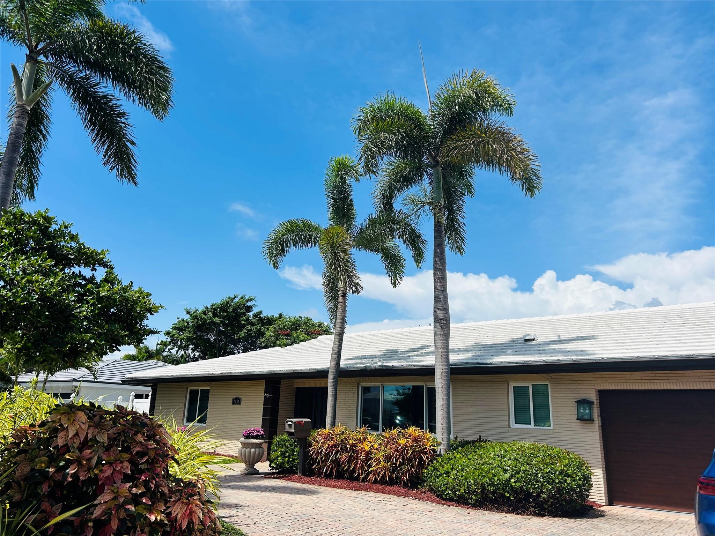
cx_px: 358
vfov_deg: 53.1
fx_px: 537
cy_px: 268
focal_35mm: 26
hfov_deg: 67.3
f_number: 1.5
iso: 50
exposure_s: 1/6211
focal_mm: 5.7
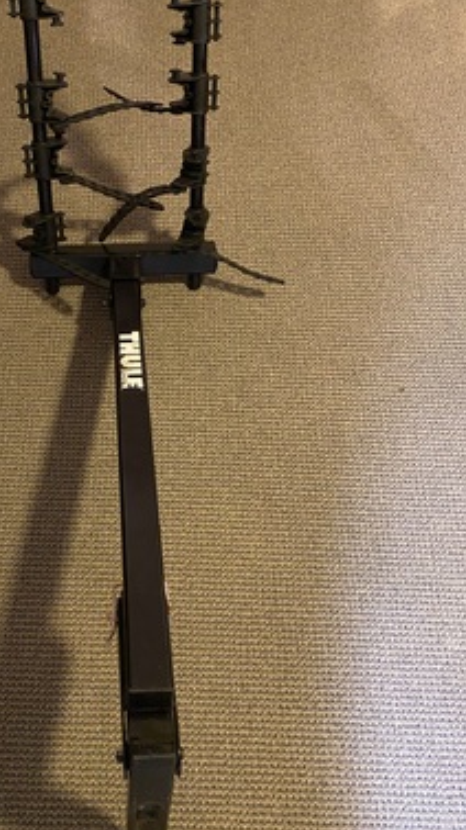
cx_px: 145
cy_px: 374
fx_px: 749
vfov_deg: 58.0
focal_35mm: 34
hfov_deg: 34.2
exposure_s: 1/30
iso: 800
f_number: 1.8
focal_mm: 4.25
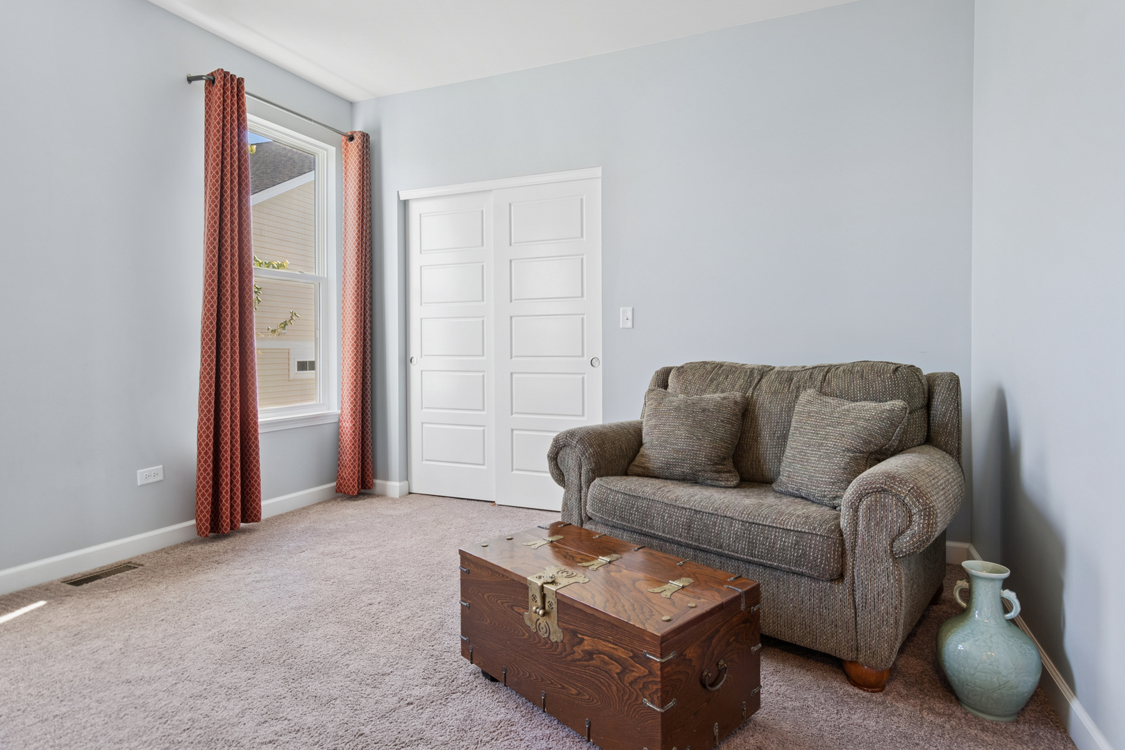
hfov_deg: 90.0
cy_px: 375
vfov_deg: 67.4
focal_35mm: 18
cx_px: 562
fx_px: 562
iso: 250
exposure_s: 1/13
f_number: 8
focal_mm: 12
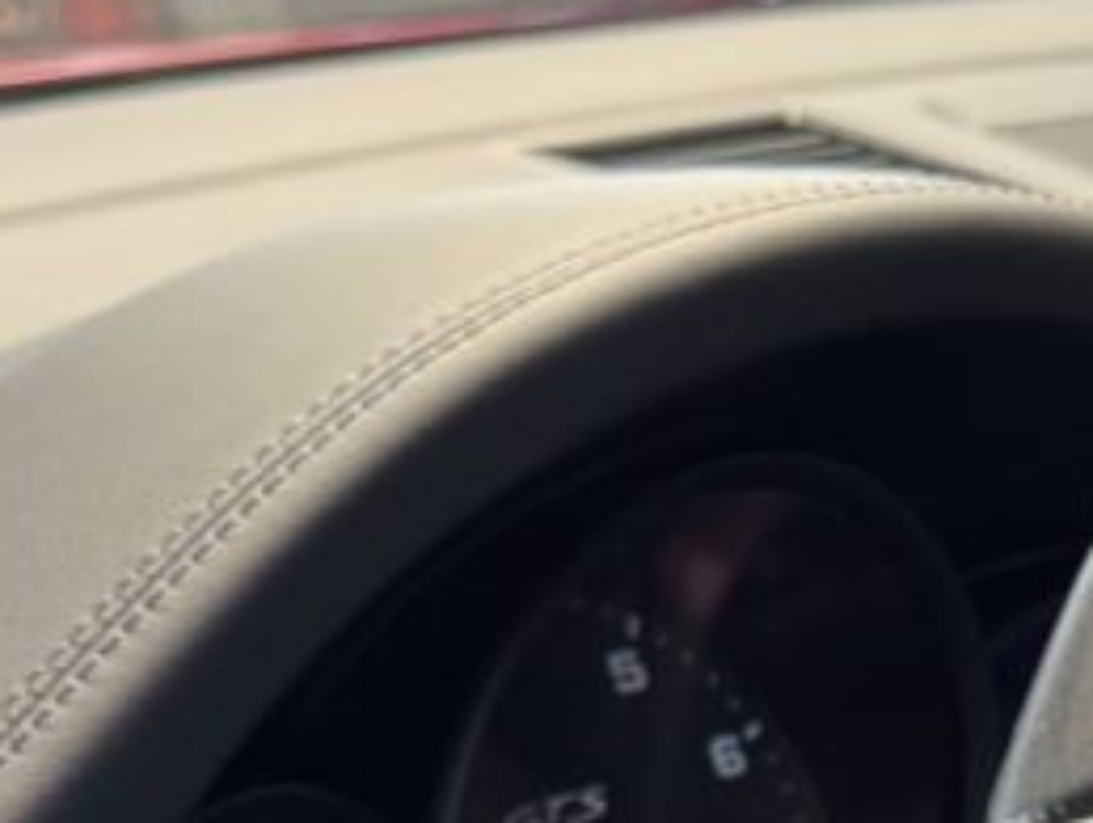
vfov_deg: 12.5
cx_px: 1410
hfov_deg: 16.7
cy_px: 1351
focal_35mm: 111
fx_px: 3510
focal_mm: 6.76
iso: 400
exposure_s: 1/50
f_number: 1.78
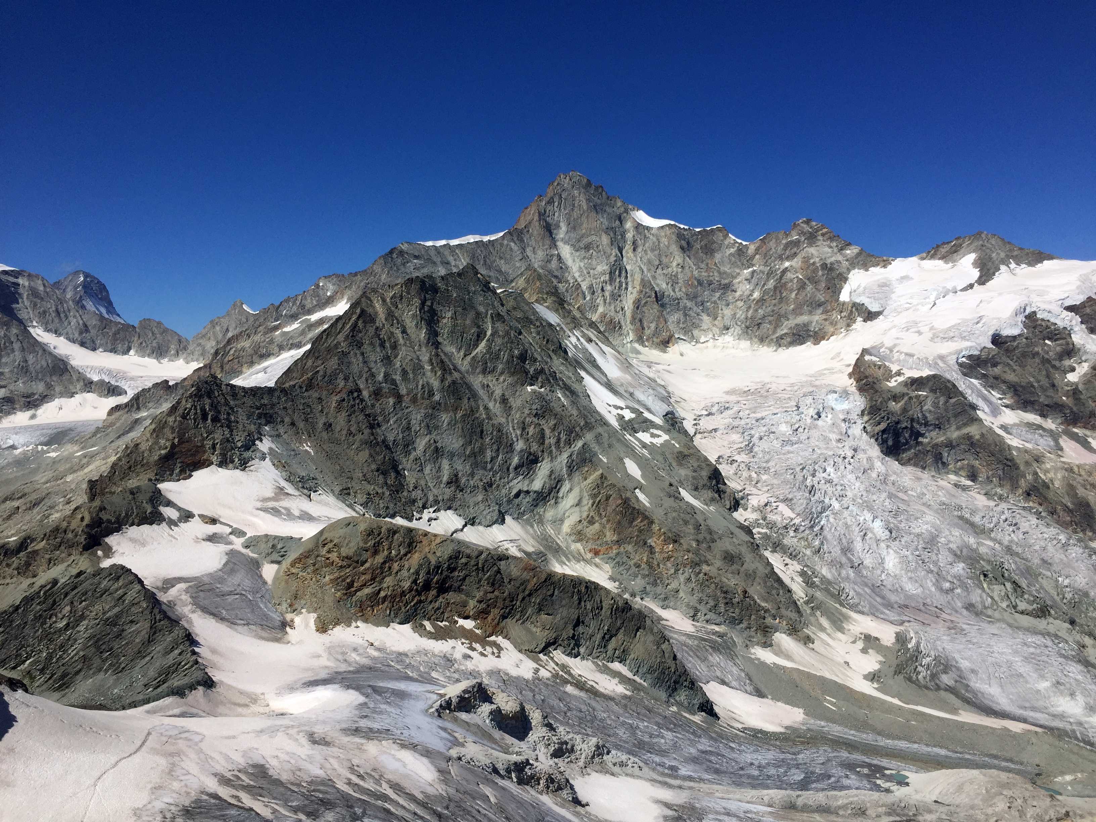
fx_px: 918
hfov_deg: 61.7
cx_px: 548
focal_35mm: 29
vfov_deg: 48.2
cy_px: 411
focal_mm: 4.15
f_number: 2.2
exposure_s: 1/5650
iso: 32
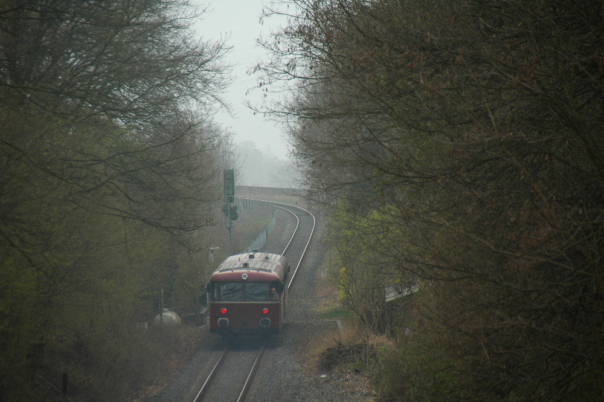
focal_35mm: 300
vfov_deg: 4.6
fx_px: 5029
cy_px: 201
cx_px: 302
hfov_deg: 6.9
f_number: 5.6
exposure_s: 1/400
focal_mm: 200
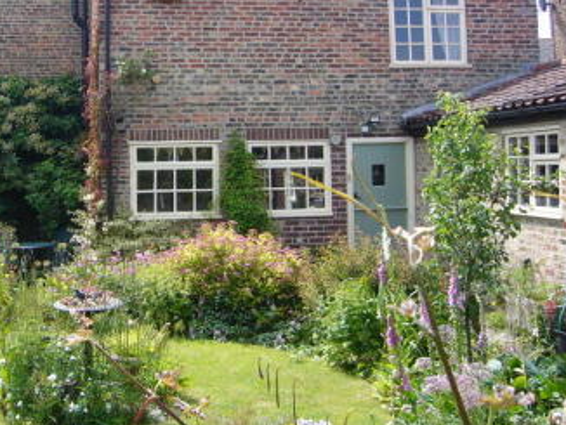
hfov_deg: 37.1
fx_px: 818
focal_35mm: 50
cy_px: 143
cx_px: 131
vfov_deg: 29.0
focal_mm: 4.6
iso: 80
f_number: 2.8
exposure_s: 1/400
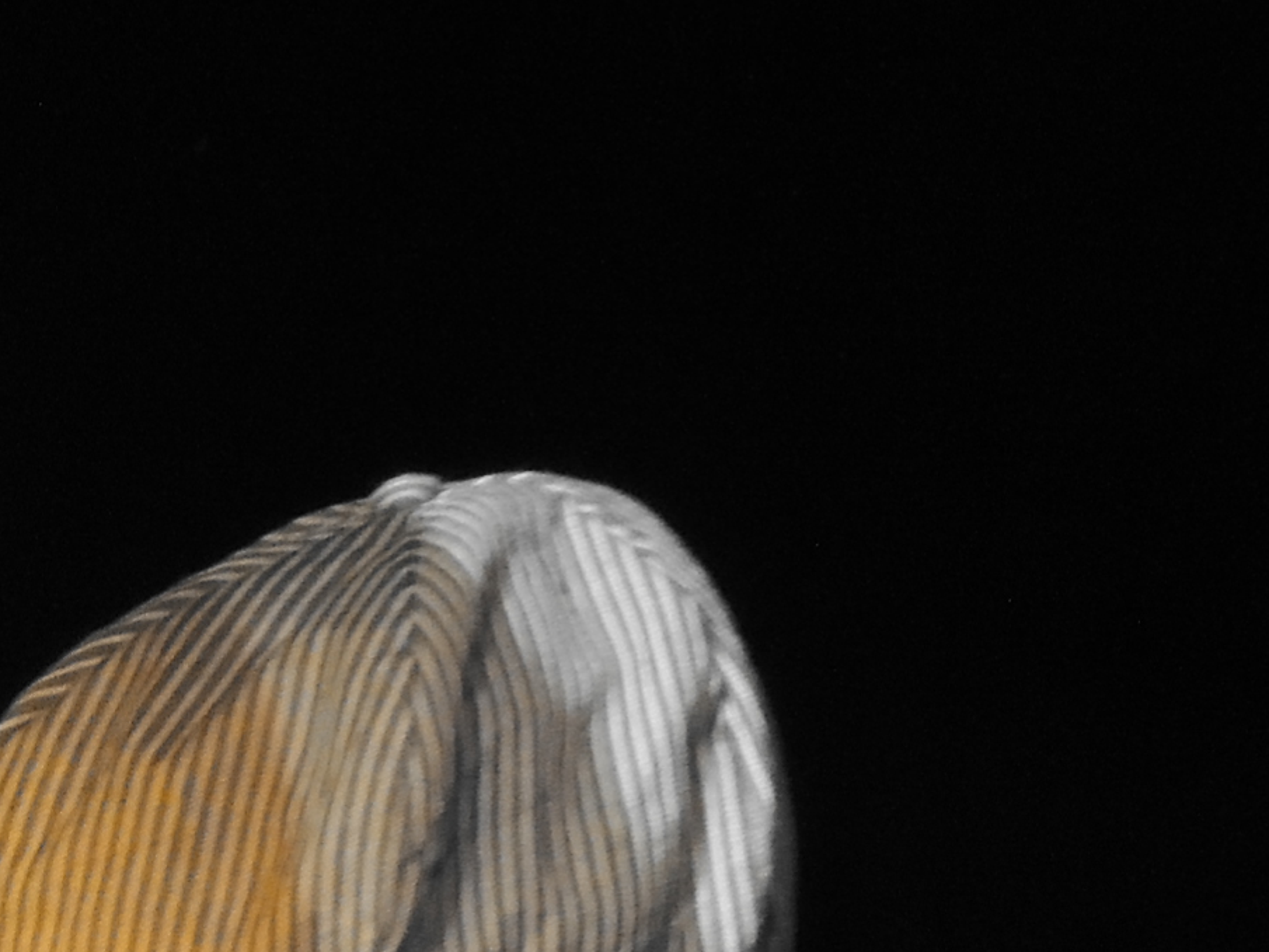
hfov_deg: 1.8
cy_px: 1688
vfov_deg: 1.4
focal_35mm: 1082
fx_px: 39671
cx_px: -972
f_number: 4.8
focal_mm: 53.5
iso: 800
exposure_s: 1/8
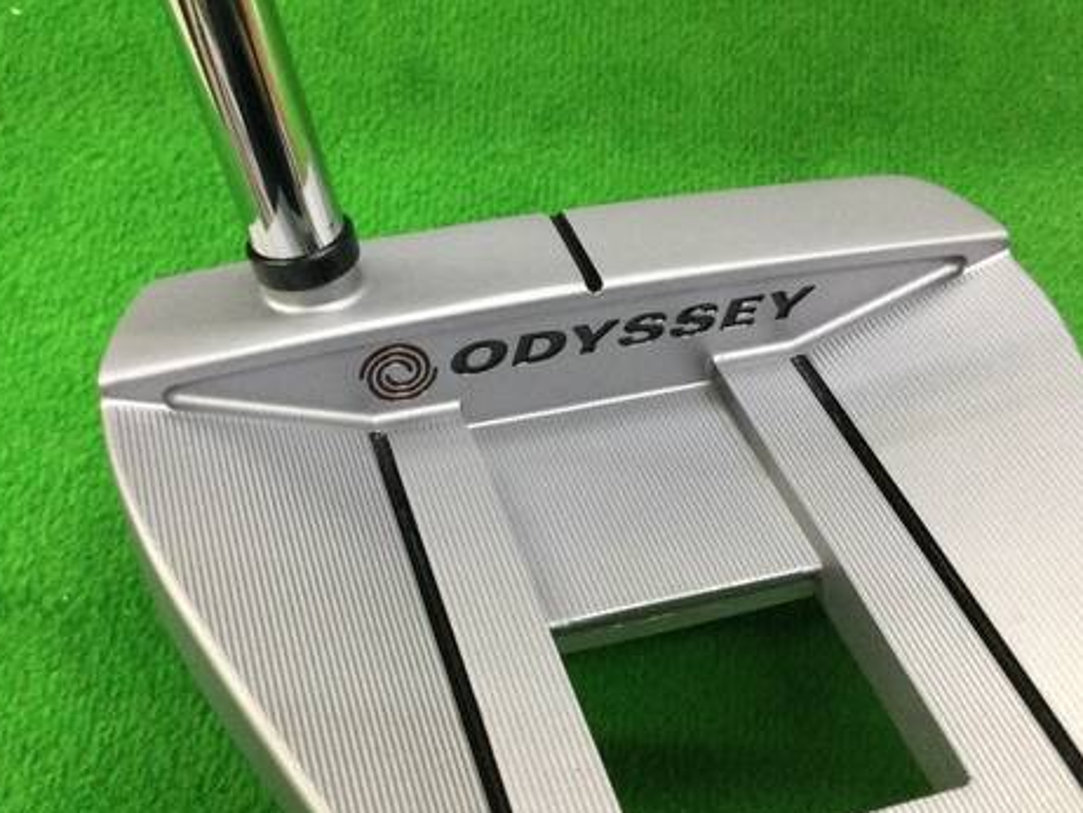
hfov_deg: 43.8
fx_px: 1346
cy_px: 524
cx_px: 606
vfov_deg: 33.4
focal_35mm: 43
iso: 100
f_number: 2.4
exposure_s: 1/30
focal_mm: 3.3
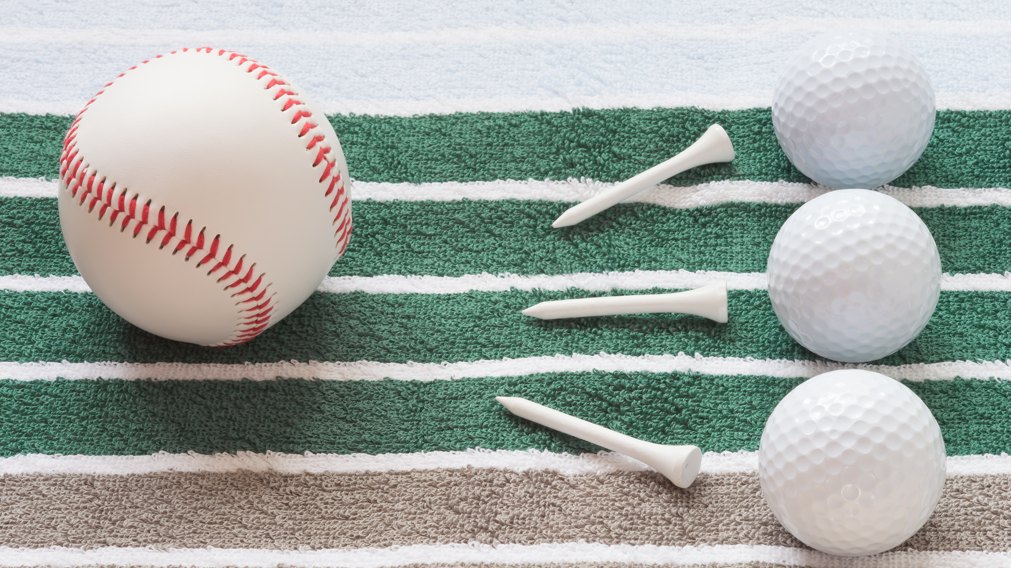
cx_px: 507
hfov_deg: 22.5
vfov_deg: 12.7
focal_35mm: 95
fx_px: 2547
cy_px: 282
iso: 100
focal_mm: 60
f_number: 20
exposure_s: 4
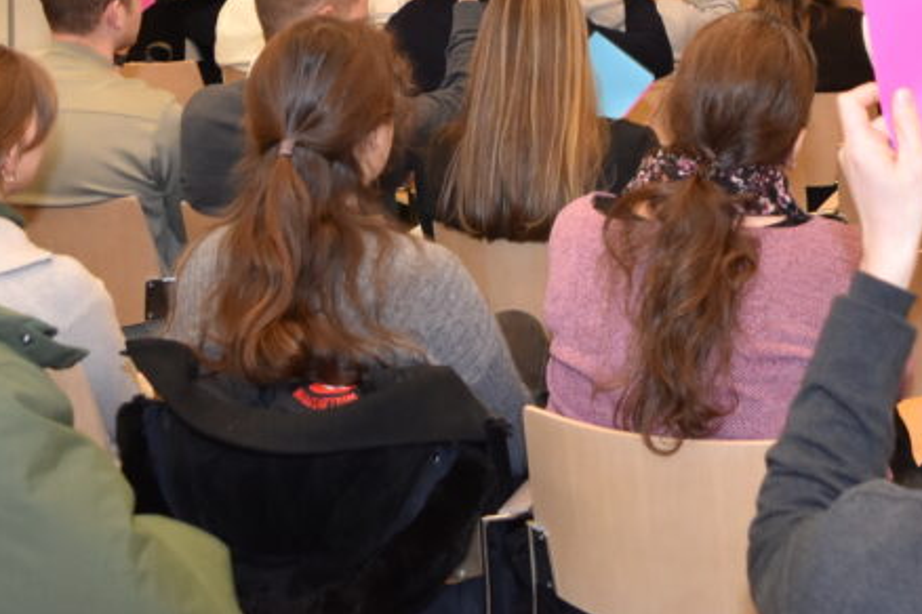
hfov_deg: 27.1
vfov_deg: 17.4
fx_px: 1895
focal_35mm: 74
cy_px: -156
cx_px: 646
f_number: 4
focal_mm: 18
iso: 800
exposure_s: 1/60
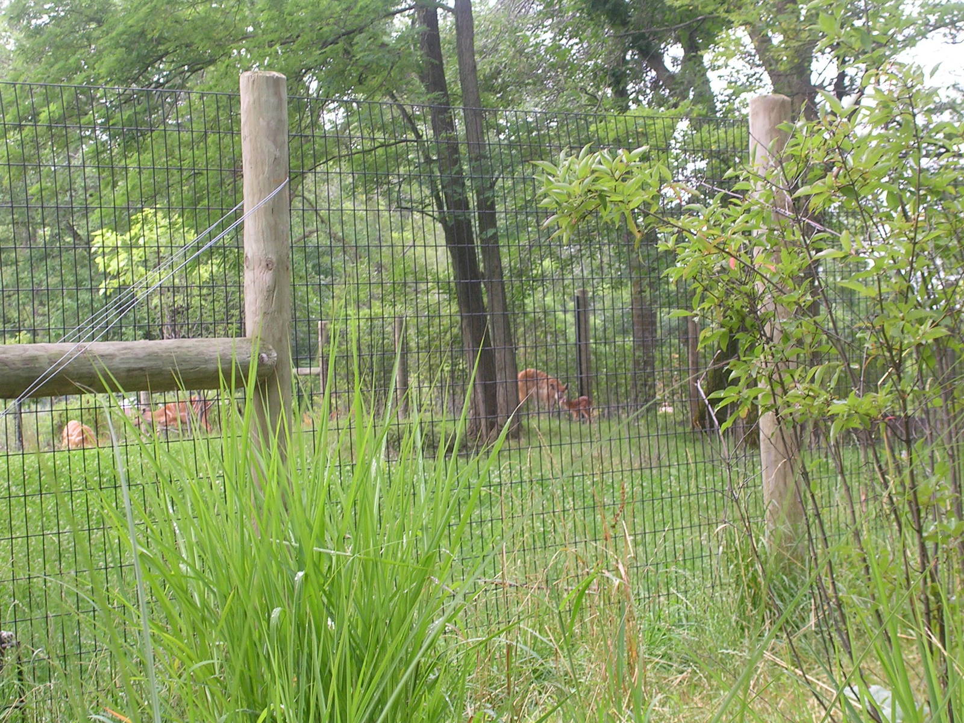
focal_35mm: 115
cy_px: 362
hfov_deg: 17.1
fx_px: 3203
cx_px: 482
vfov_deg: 12.9
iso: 50
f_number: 4.9
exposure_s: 1/37.1
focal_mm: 17.4
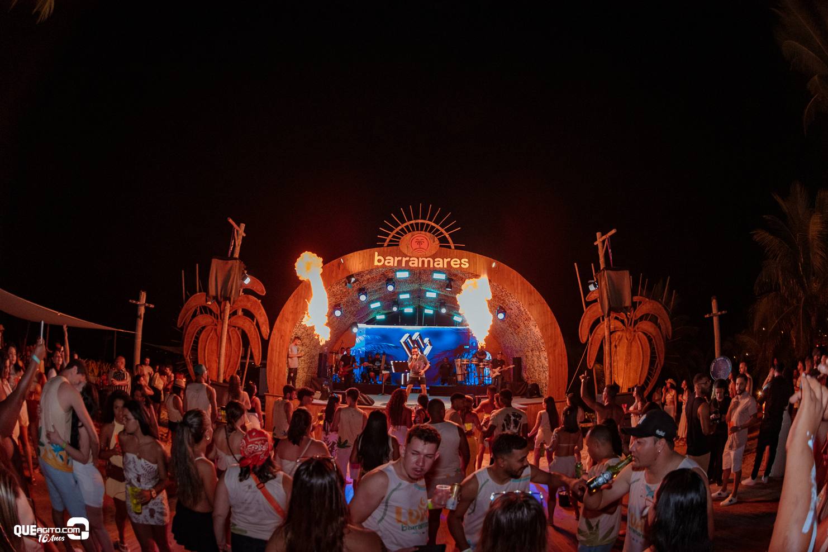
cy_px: 276
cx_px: 414
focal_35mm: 16
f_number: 4
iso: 2500
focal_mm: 10.5
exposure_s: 1/200
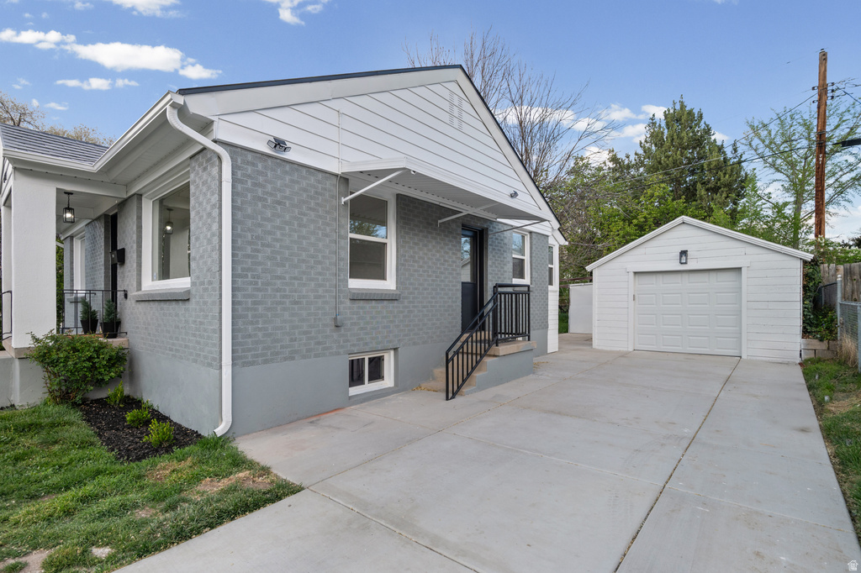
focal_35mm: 16
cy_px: 286
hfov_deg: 96.8
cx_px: 430
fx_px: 383
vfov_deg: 73.7
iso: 250
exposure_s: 1/160
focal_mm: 16
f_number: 9
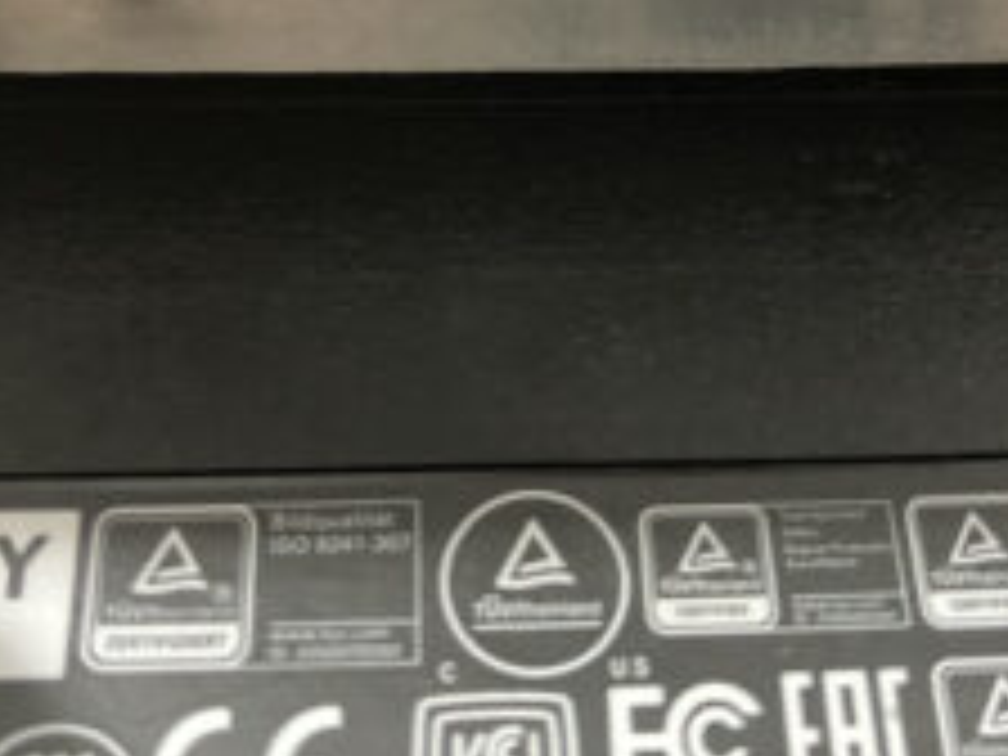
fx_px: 1456
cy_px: 153
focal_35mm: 50
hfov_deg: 38.2
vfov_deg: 28.5
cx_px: 495
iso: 640
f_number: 1.8
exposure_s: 1/17
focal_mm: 3.99
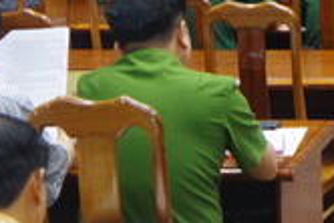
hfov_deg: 13.0
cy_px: -122
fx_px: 1281
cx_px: 664
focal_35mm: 138
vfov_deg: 9.6
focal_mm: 18
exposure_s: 1/50
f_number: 5.6
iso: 3200
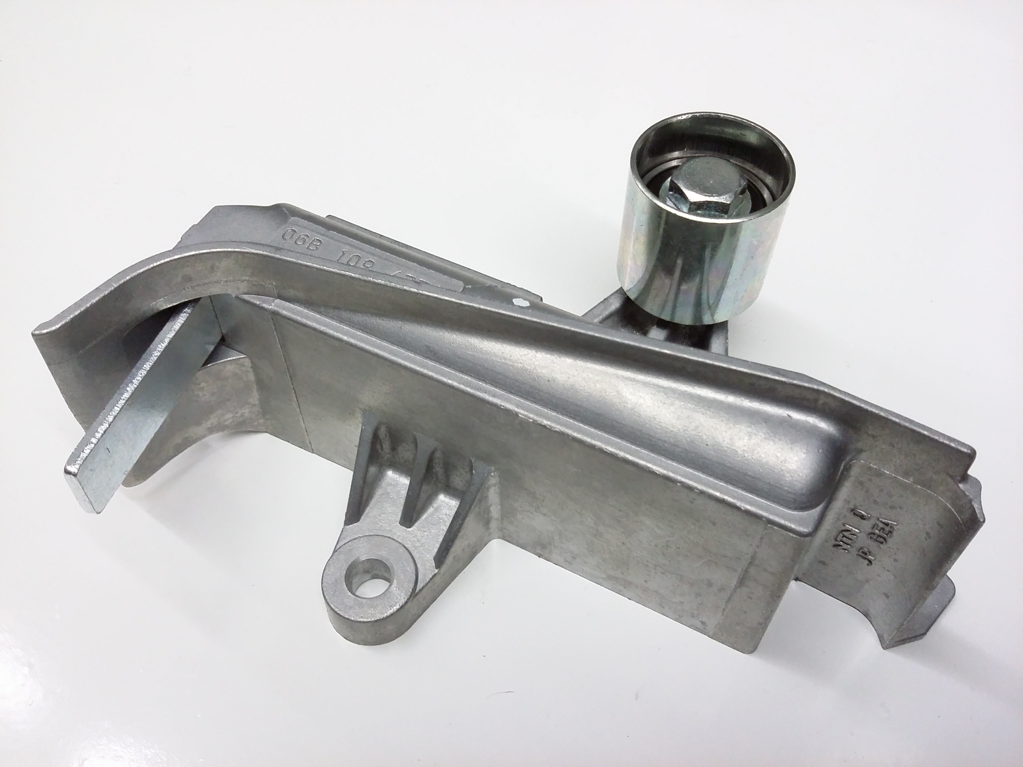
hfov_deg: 56.8
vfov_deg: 44.2
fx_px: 946
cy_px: 384
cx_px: 512
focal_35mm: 32
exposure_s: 1/17
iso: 160
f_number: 2.4
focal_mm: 3.4
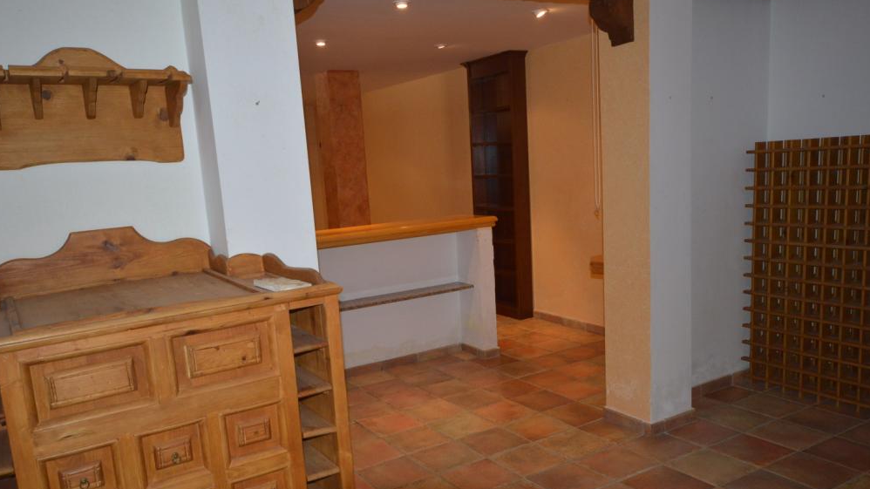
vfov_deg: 40.1
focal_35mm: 29
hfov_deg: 66.1
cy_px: 283
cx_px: 441
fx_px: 669
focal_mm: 18
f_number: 5.6
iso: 800
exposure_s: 1/60
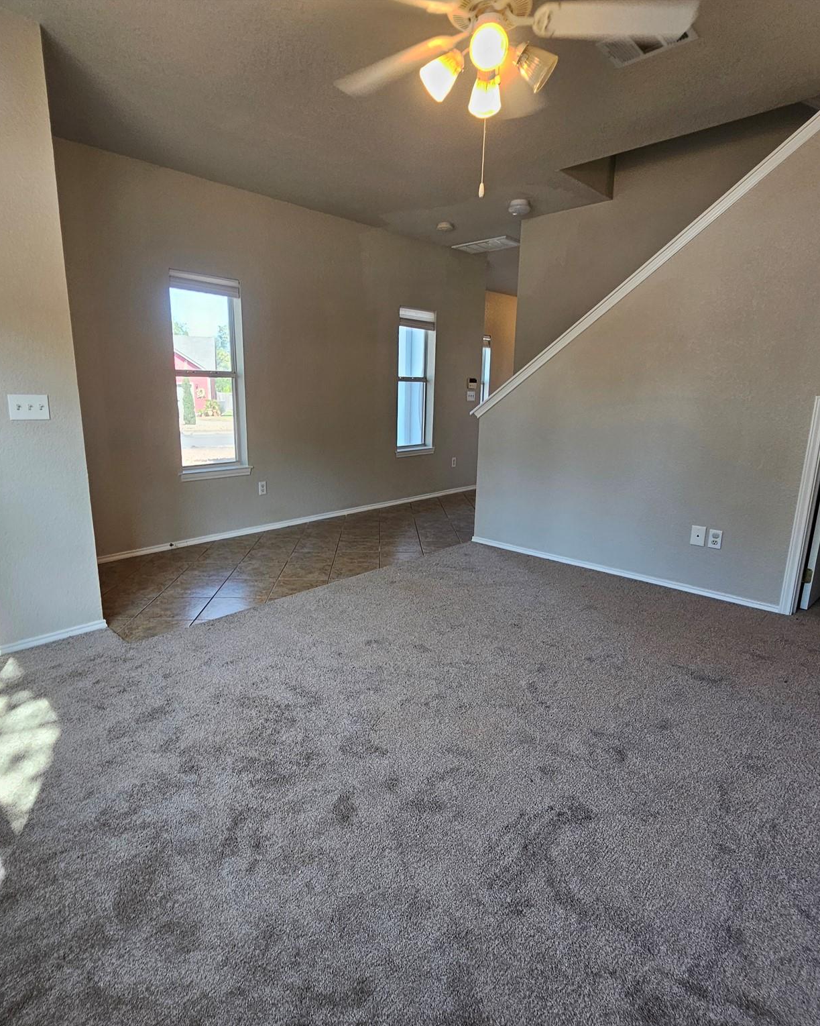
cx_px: 377
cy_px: 514
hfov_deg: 76.8
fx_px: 516
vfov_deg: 89.6
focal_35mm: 17
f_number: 2.2
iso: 80
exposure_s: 1/60
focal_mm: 2.2
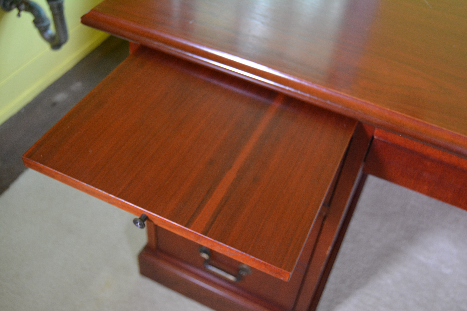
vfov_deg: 34.2
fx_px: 506
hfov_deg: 49.6
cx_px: 234
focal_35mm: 39
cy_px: 156
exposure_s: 1/40
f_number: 4
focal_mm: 26
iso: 800
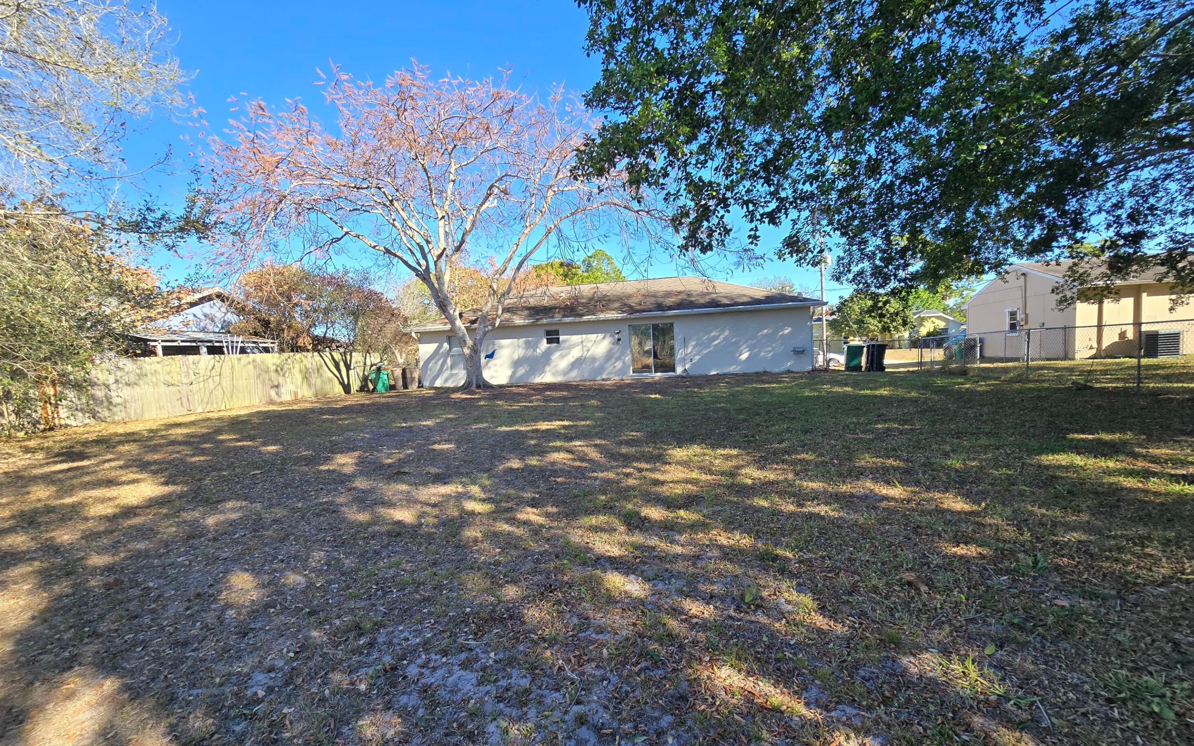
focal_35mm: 14
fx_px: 456
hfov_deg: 105.3
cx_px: 605
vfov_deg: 78.6
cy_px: 386
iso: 50
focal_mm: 2.2
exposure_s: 1/682
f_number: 2.2
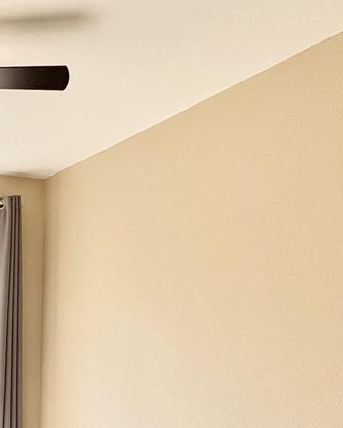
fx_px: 698
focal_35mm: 55
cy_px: 390
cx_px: -46
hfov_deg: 25.4
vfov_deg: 32.4
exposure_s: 1/241
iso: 40
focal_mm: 2.22
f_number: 2.2
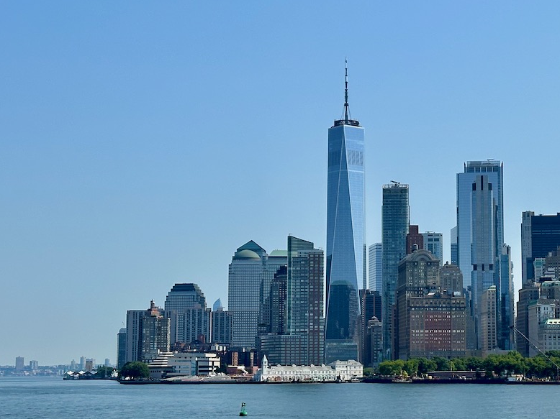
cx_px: 420
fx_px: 1278
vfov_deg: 18.7
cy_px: 206
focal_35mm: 79
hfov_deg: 24.5
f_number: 1.78
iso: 64
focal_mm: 6.86
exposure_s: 1/7092
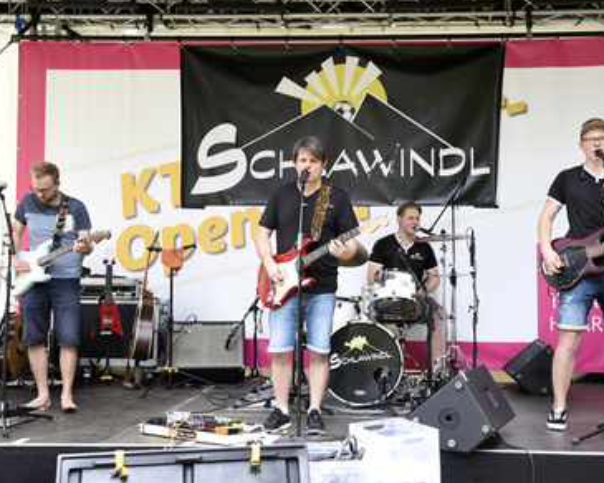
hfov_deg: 41.8
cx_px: 363
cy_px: 237
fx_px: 787
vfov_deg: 34.1
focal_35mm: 44
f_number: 6.3
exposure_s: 1/80
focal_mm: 38
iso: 640
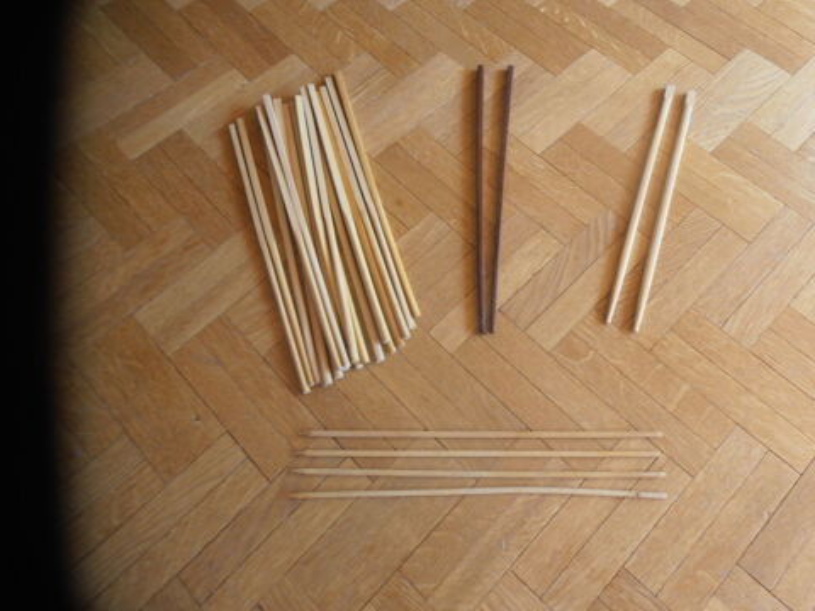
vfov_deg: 56.8
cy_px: 306
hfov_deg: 71.6
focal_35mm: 24
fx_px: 565
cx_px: 408
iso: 100
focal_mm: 4.2
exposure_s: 1/30
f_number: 3
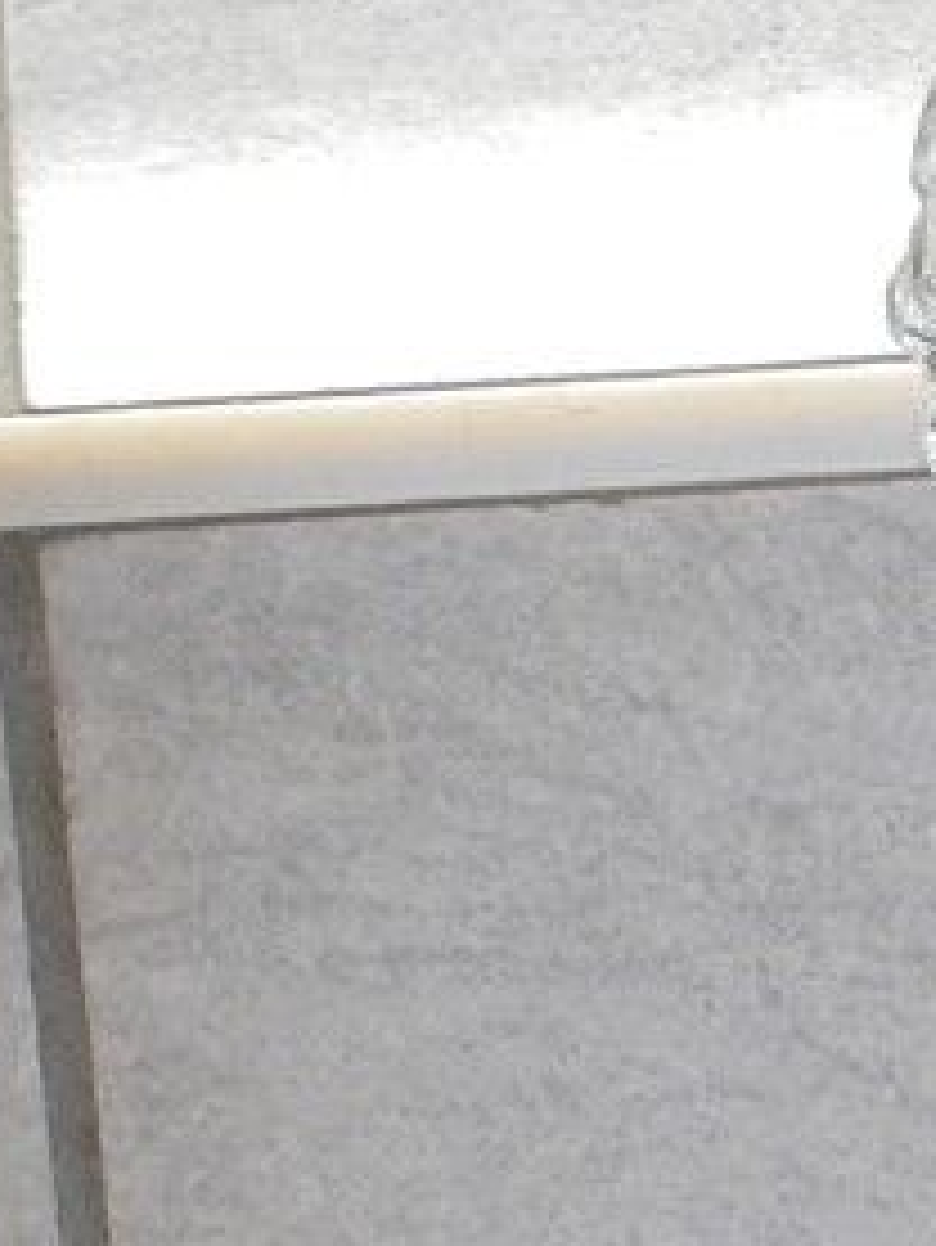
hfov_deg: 8.0
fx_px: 6557
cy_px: 1723
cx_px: 1312
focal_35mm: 182
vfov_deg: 10.6
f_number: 5.2
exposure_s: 1/25
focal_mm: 10.1
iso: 400
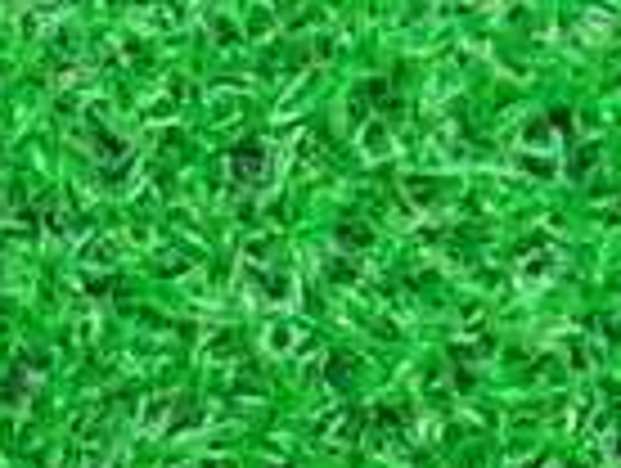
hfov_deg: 11.0
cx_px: -369
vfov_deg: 8.6
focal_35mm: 171
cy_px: 531
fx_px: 3073
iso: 3200
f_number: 3.6
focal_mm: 6.42
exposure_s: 1/160
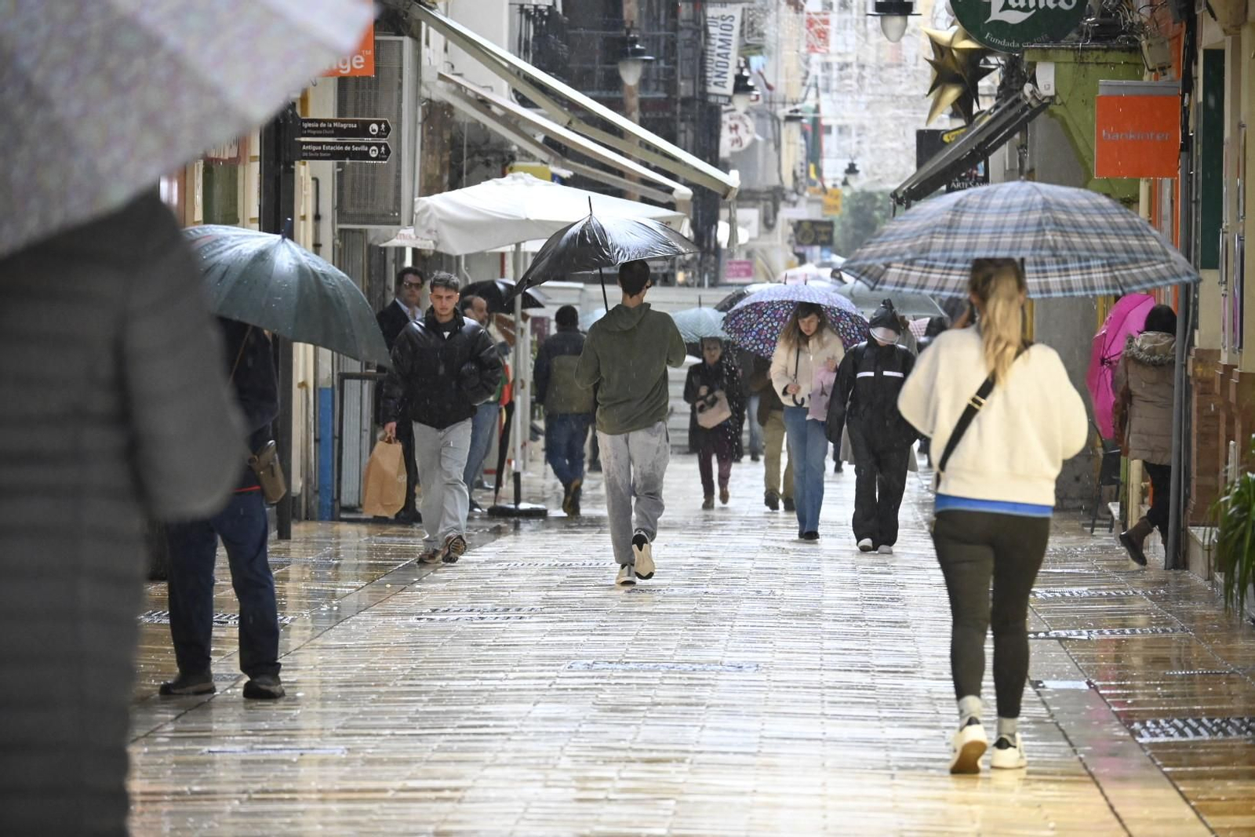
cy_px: 418
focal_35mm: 240
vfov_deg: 5.7
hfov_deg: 8.6
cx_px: 628
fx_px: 8367
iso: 5000
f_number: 5.3
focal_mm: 160
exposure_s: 1/320
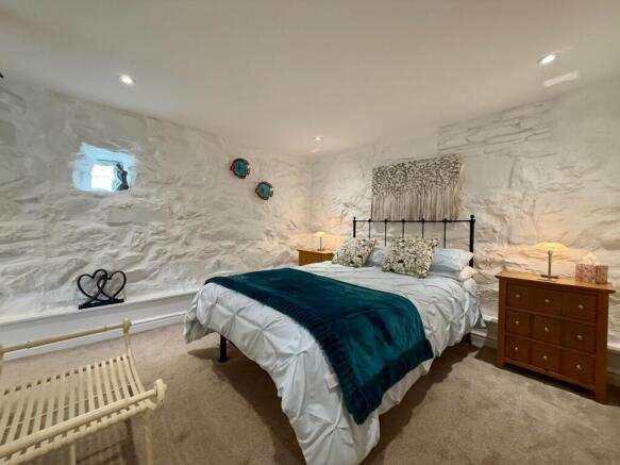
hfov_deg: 102.1
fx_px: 251
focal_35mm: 14
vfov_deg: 85.7
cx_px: 310
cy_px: 232
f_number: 2.2
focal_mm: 2.22
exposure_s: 1/100
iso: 320
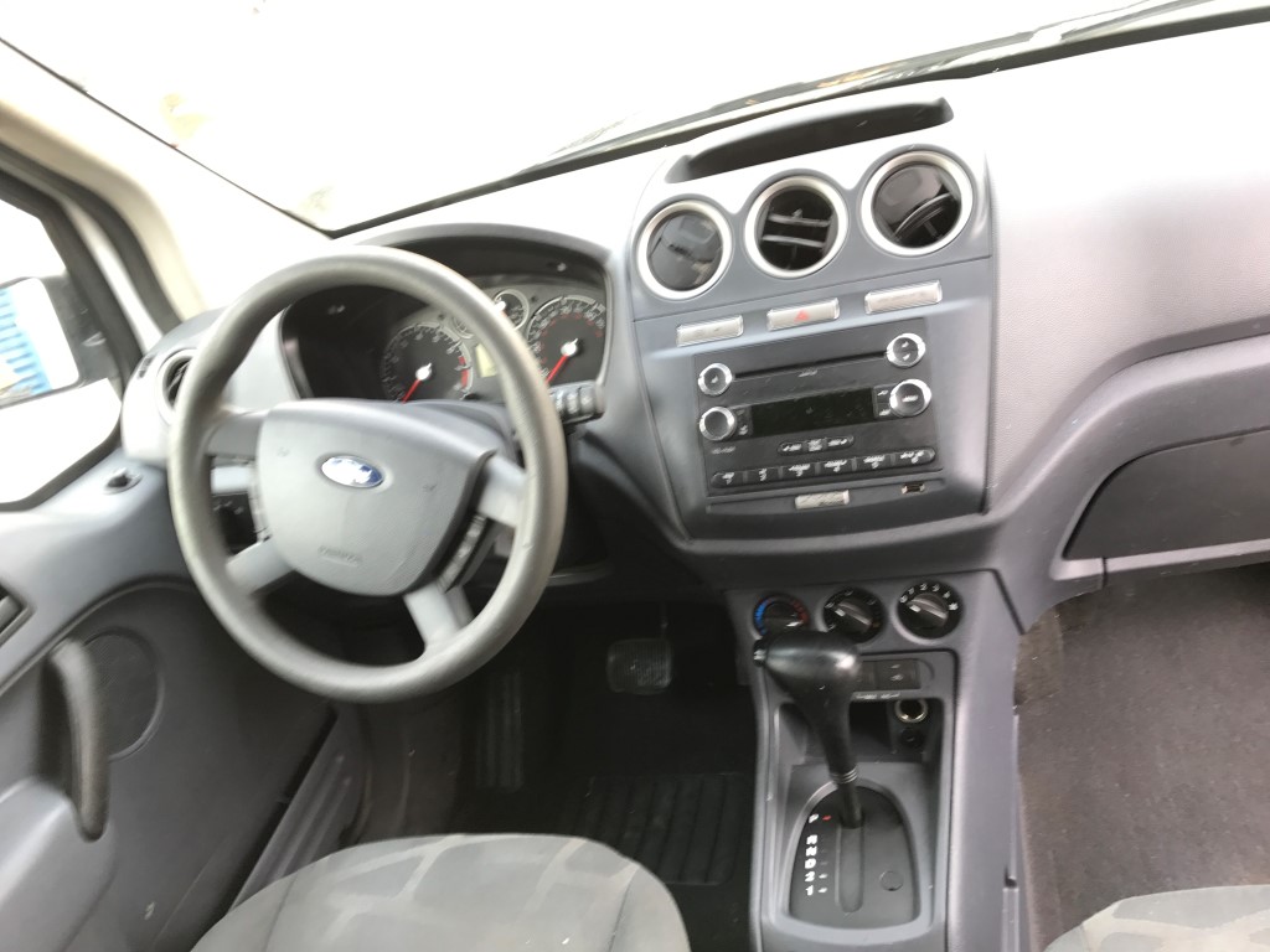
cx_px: 635
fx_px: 1027
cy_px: 476
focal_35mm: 28
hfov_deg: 63.4
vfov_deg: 49.7
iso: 25
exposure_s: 1/30
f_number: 1.8
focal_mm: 3.99
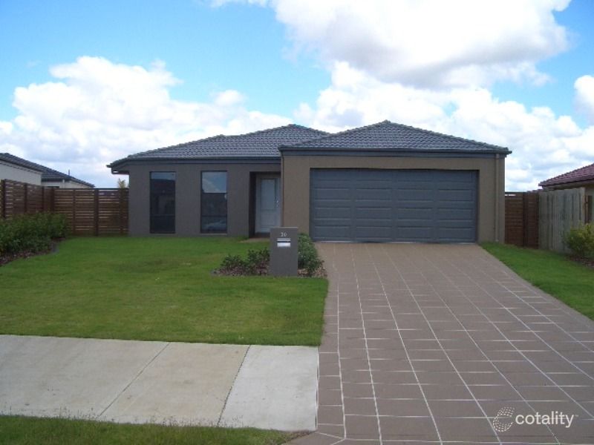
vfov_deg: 40.7
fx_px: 601
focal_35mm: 35
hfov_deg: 52.6
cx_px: 297
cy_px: 222
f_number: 4.3
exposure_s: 1/320
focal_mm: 5.8
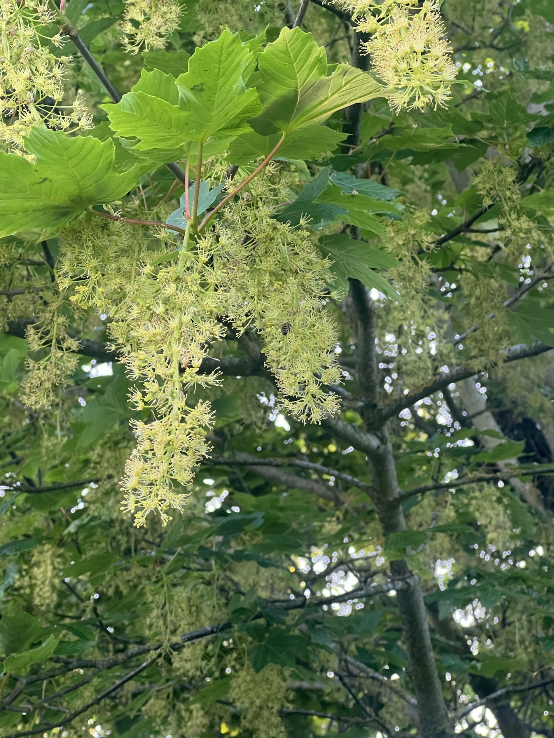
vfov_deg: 23.6
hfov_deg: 17.8
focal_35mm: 83
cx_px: 260
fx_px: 1771
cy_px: 381
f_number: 2.8
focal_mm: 9
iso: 160
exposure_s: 1/99
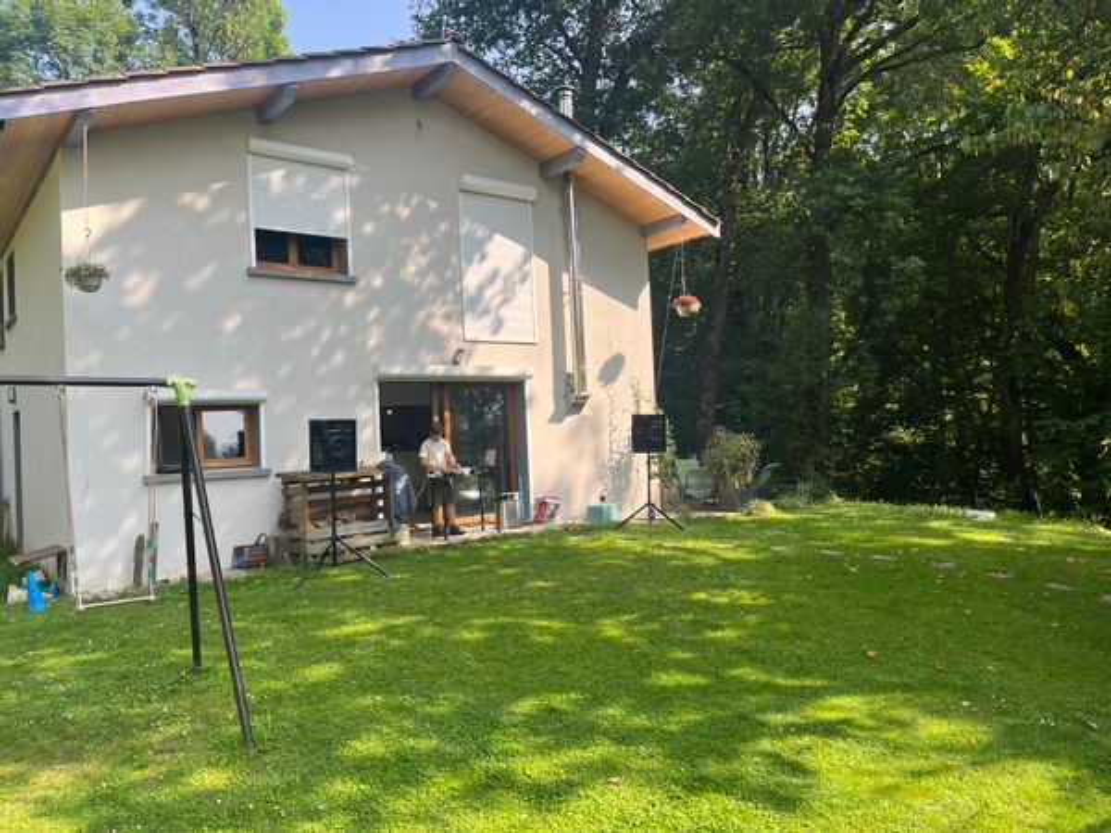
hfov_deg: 67.3
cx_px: 556
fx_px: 834
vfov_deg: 53.1
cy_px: 416
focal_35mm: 26
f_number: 1.6
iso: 50
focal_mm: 5.1
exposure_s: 1/833
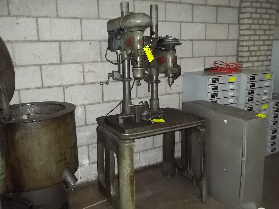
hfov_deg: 56.8
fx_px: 258
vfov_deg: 44.2
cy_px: 104
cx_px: 140
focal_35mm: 32
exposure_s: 1/30
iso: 250
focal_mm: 5.7
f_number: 2.9
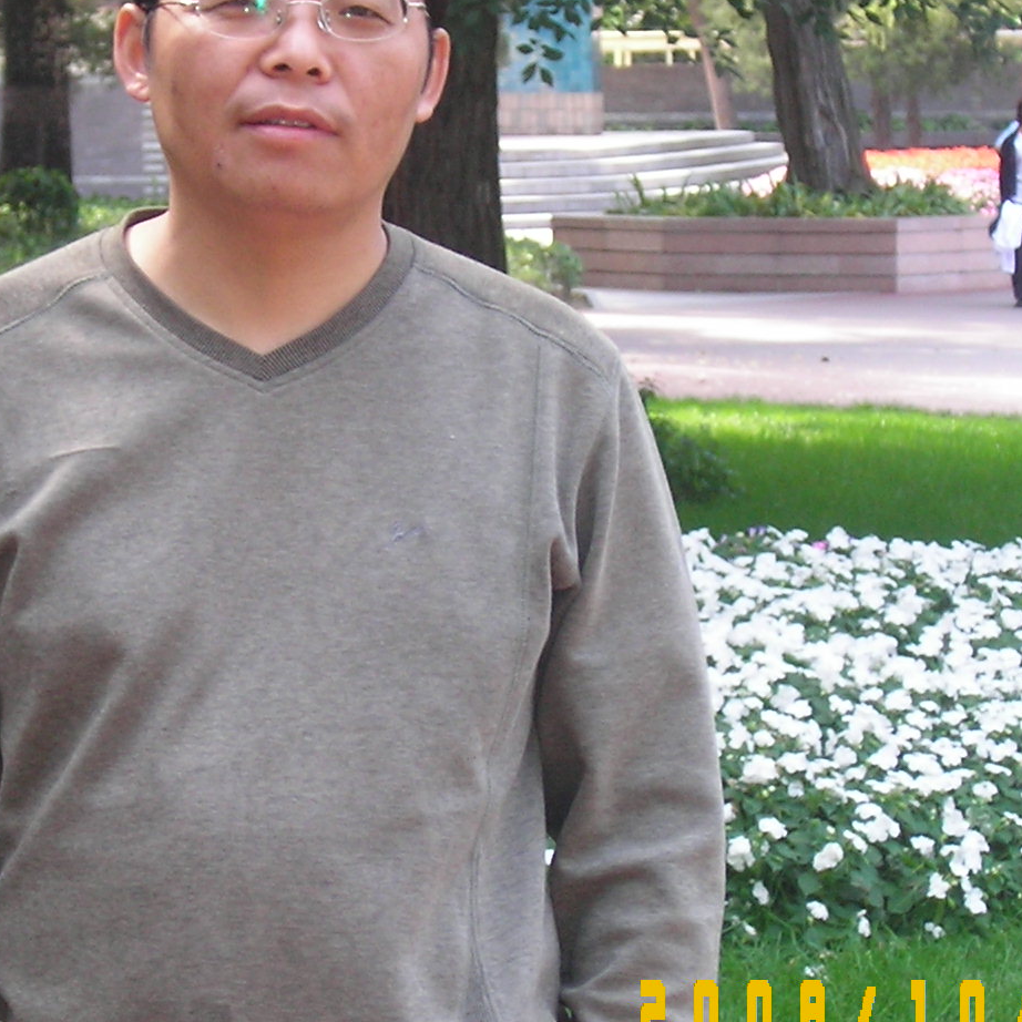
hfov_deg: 10.0
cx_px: 326
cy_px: 193
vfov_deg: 10.0
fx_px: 5812
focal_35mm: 174
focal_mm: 116
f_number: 4
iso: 100
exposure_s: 1/60
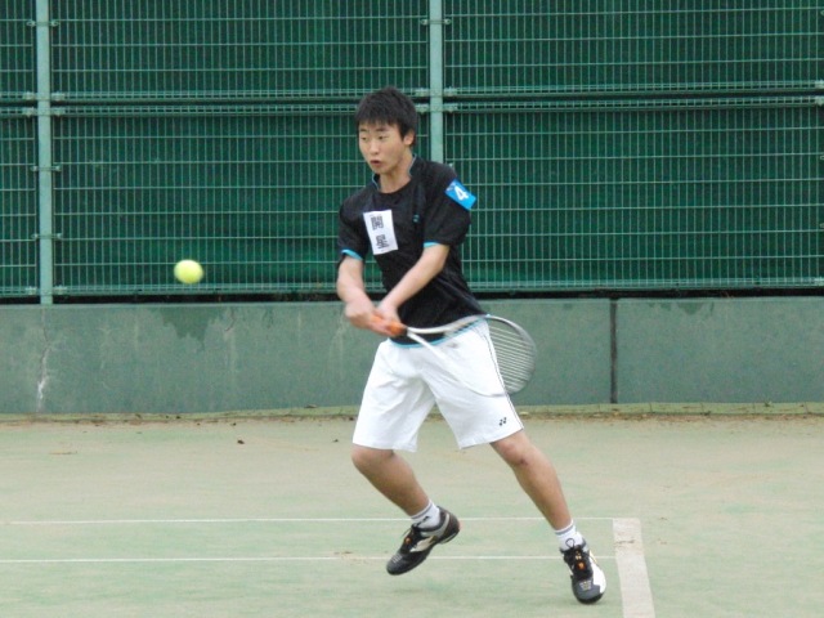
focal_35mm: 152
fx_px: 3618
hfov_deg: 13.0
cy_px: 309
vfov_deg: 9.8
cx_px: 412
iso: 800
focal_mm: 26.9
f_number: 4.2
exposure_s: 1/500
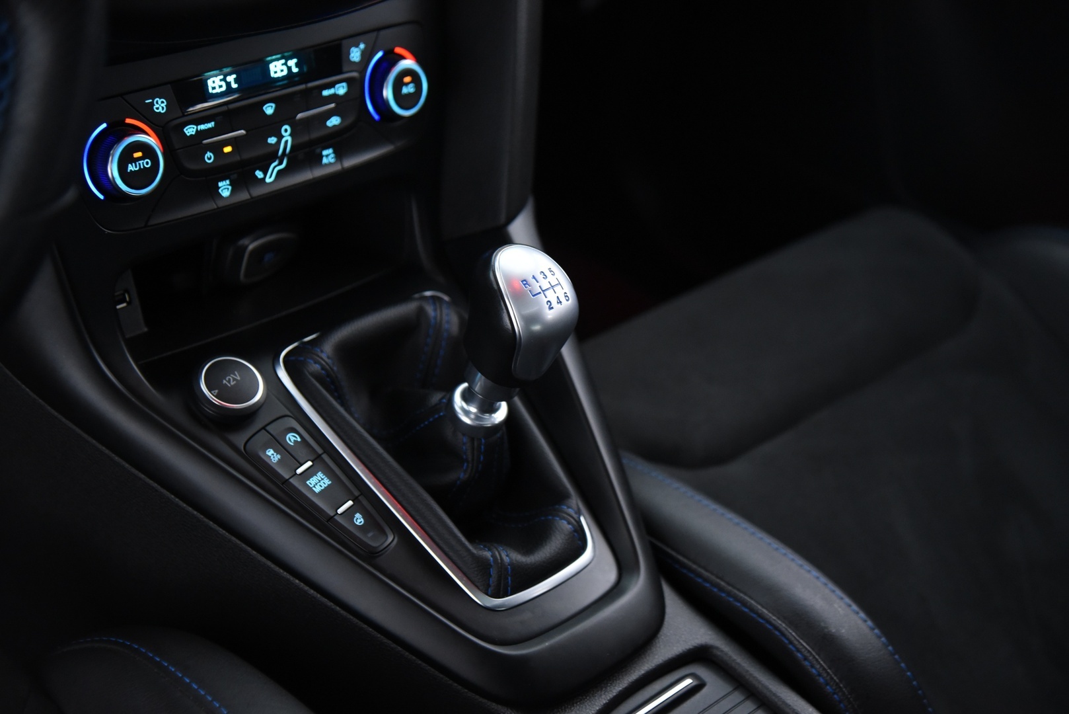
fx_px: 1931
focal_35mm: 65
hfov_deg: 30.9
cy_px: 357
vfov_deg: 20.9
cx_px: 534
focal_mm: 65
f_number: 4
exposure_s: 1/20
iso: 4000
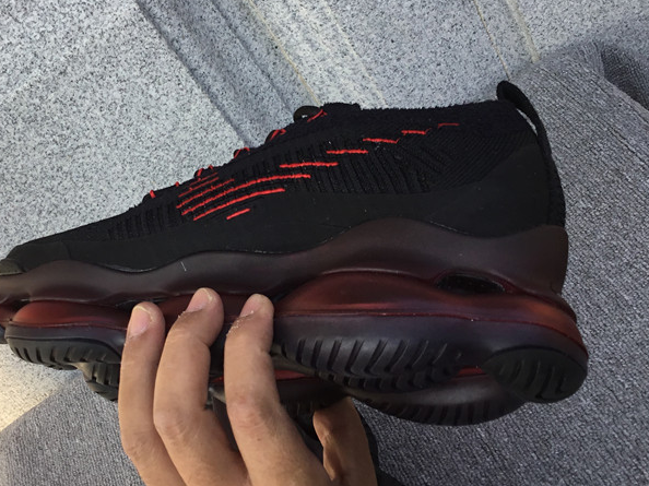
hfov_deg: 40.2
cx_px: 248
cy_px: 183
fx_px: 881
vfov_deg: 30.7
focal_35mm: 47
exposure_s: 1/309
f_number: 2.4
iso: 25
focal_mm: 3.3
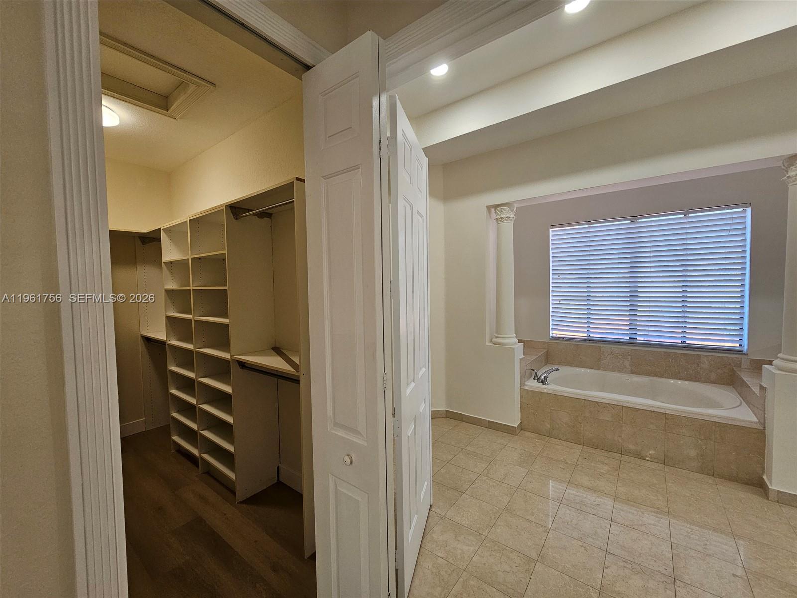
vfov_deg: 89.9
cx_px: 398
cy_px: 299
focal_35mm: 13
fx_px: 299
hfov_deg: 106.2
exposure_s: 1/60
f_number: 2.2
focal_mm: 2.2
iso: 80
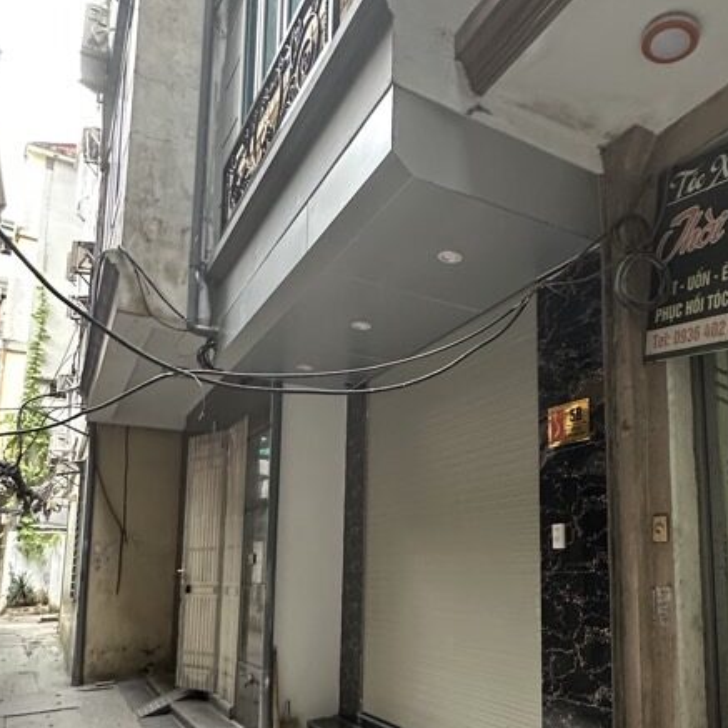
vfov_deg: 54.7
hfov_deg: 53.5
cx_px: 533
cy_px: 475
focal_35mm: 29
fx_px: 690
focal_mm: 2.22
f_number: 2.2
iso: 640
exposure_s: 1/60
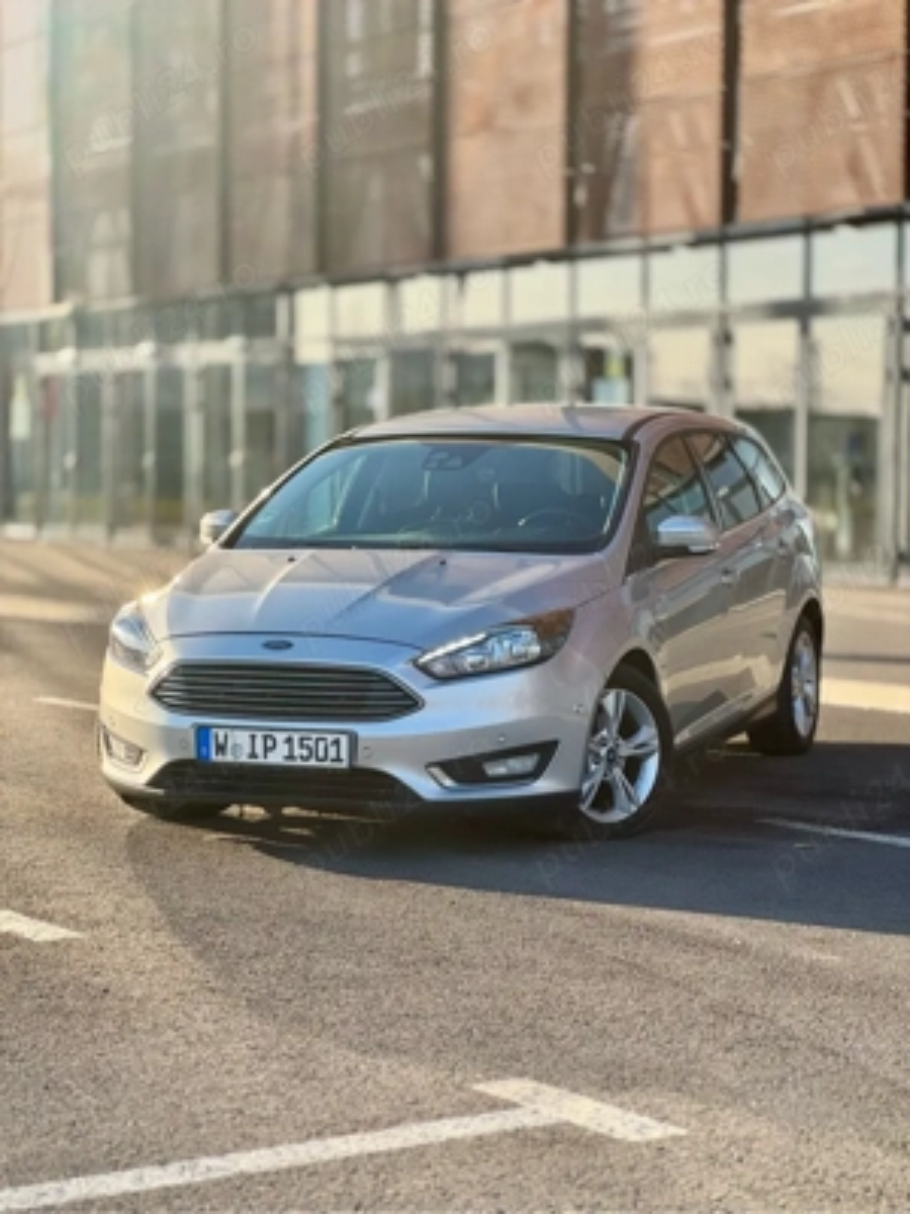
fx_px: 2699
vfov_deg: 25.3
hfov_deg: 19.1
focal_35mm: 77
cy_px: 607
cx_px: 455
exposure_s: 1/271
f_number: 2.8
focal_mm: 9
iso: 25
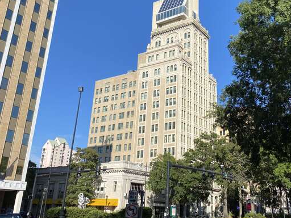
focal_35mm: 39
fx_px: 328
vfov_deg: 36.6
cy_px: 79
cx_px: 178
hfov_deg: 47.5
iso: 32
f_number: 1.8
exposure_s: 1/2890
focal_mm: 4.25
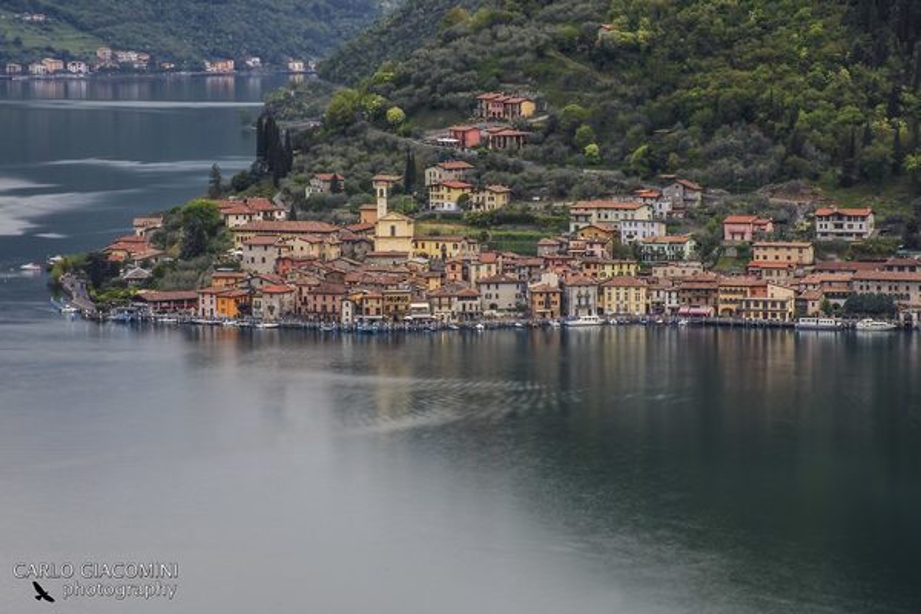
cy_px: 307
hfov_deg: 14.4
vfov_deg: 9.6
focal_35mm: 142
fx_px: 3645
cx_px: 460
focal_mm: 95
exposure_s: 8
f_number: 29
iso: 100
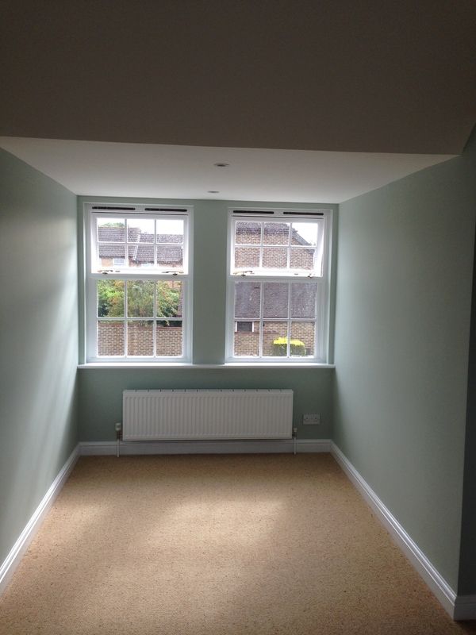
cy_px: 318
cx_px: 238
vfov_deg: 55.4
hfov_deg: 42.9
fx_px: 605
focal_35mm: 33
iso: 50
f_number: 2.4
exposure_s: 1/148
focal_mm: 4.12
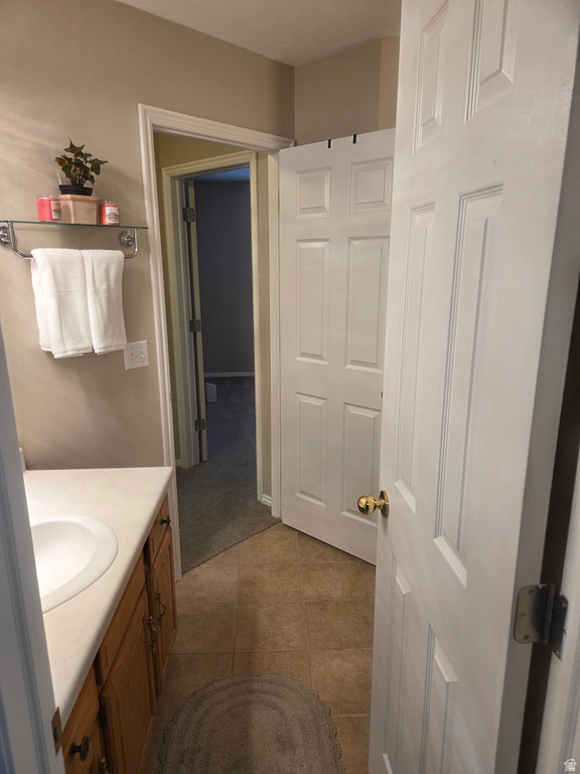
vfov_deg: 73.9
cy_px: 387
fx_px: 514
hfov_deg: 58.9
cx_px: 290
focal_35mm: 23
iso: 200
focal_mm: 5.4
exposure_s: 1/120
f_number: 1.8
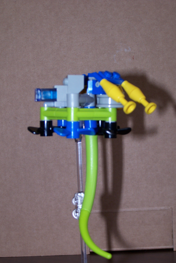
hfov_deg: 17.3
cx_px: 92
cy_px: 133
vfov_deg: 25.7
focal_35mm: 79
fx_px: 579
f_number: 3.2
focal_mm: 12.4
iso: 80
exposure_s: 1/80
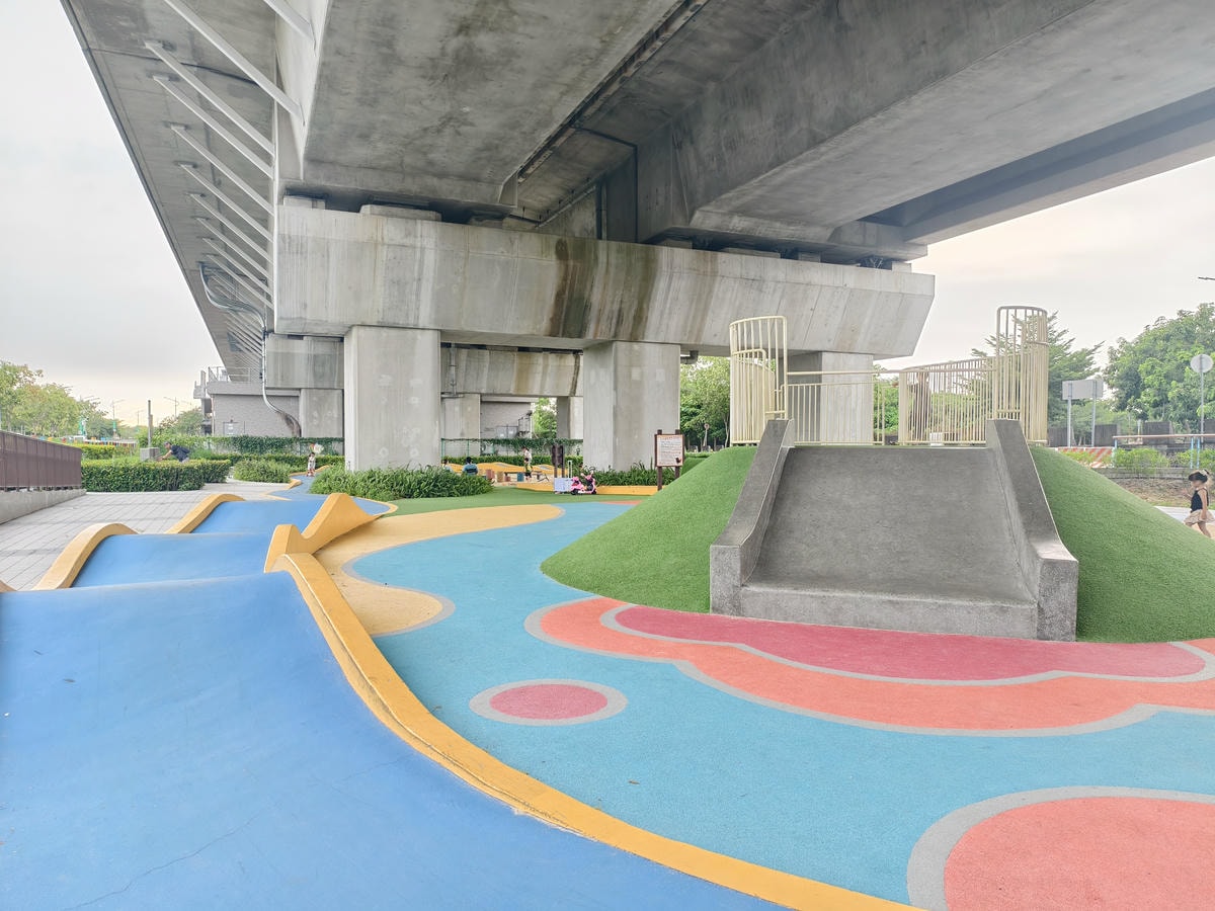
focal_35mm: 23
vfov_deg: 58.9
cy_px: 456
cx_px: 608
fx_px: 807
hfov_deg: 73.9
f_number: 1.57
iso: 217
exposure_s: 1/100
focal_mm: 6.54
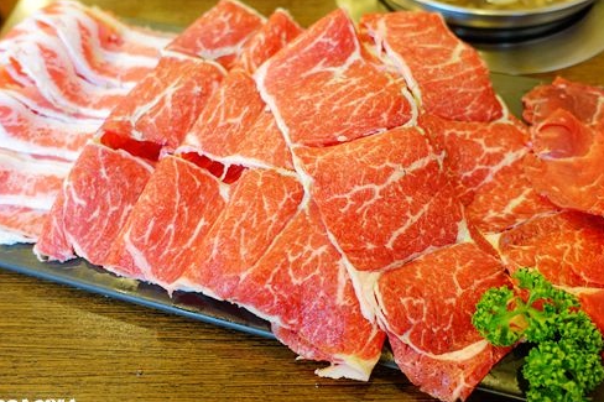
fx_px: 537
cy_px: 196
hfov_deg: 58.5
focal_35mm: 32
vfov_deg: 41.1
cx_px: 340
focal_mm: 8.8
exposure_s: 1/30
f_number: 1.8
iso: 200
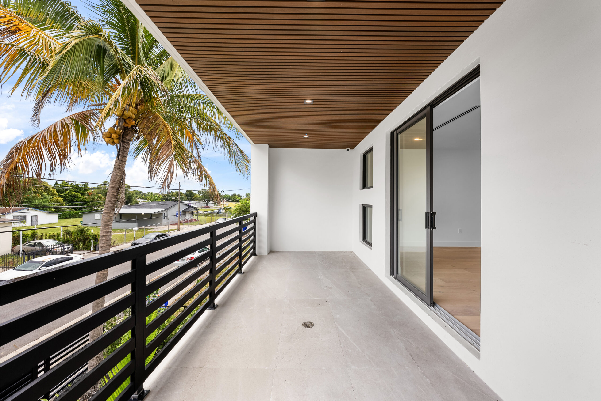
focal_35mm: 12
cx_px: 300
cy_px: 200
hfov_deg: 112.6
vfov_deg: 90.1
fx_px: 200
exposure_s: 1/50
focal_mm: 12
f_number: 8
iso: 250
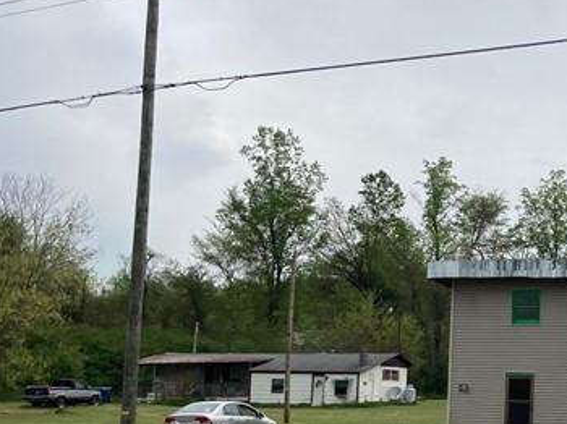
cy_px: 290
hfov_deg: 22.6
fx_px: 1342
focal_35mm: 82
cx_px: 617
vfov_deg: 17.9
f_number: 1.8
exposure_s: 1/3436
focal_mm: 3.99
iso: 20
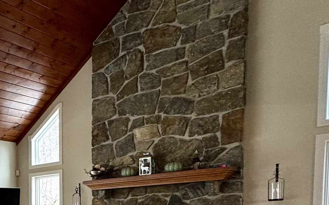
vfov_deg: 27.0
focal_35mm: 42
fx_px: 377
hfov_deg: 37.0
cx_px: -58
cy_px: 245
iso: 80
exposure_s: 1/120
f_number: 2.2
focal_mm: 2.22
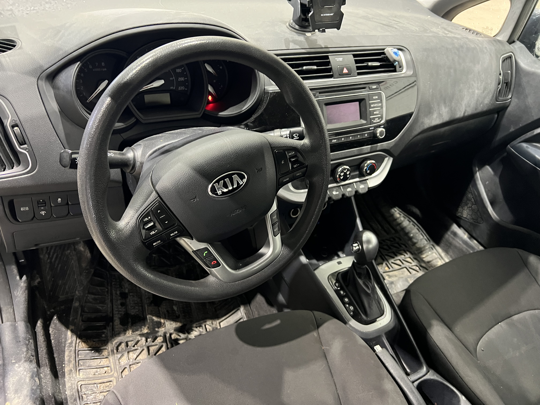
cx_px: 270
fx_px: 406
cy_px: 202
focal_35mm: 26
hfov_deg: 67.3
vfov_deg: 53.1
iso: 500
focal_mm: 5.7
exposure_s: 1/30
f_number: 1.5
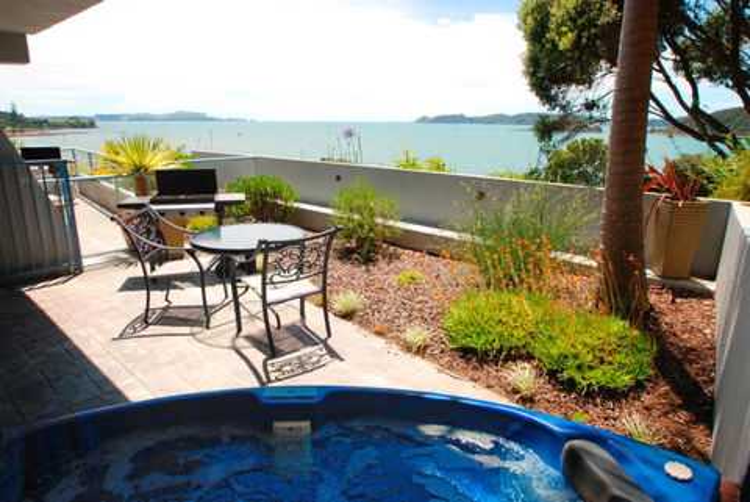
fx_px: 438
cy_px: 251
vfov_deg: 59.6
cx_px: 375
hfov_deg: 81.2
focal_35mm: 21
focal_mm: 14
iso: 100
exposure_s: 1/250
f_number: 8
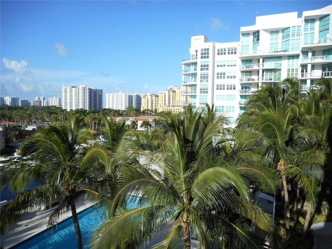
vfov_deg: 54.9
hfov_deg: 69.4
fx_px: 240
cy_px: 124
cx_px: 166
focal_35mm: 25
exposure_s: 1/640
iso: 80
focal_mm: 4.5
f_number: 3.7
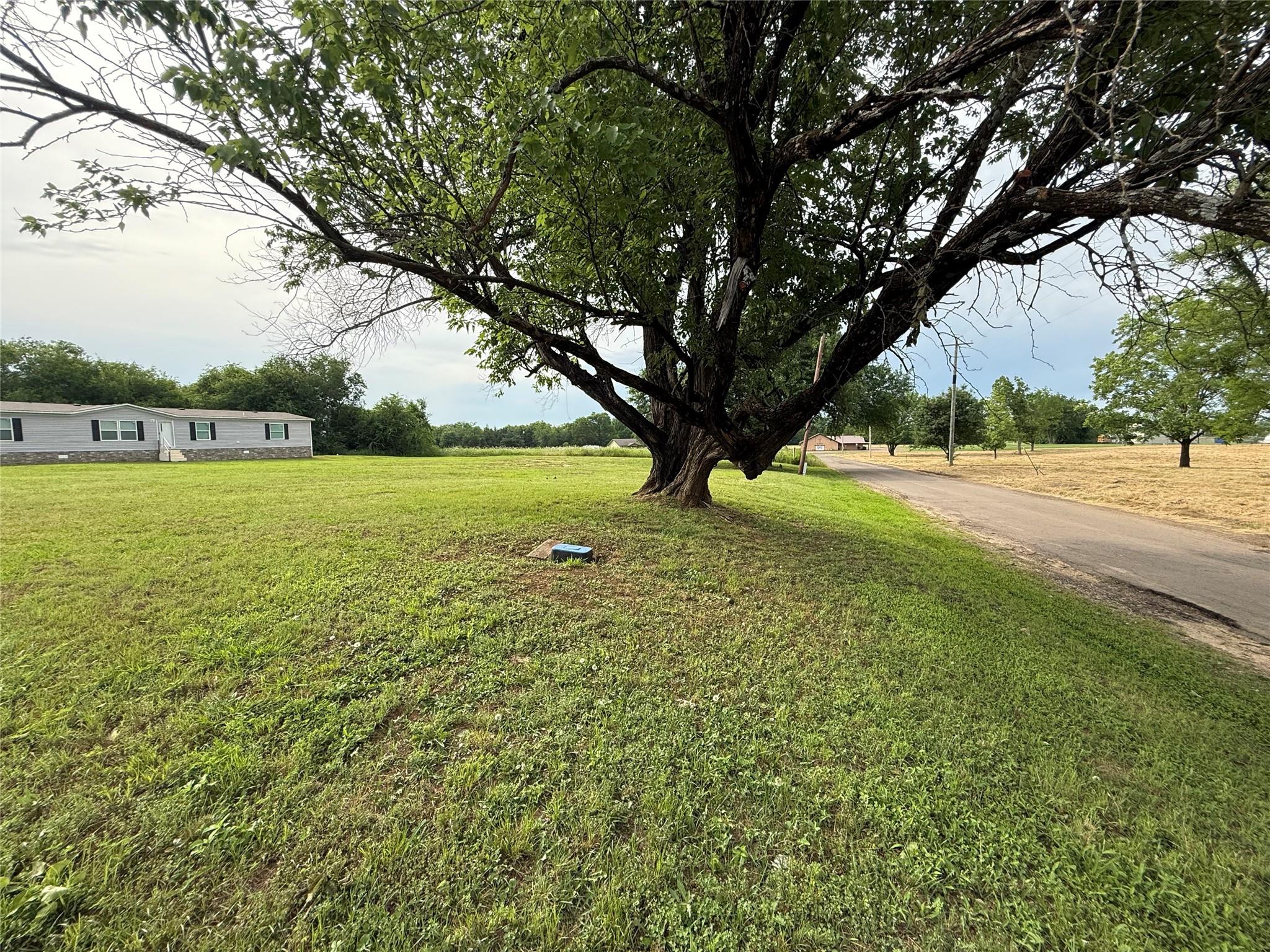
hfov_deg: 102.1
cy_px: 476
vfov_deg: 85.7
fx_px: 514
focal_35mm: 14
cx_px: 635
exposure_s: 1/658
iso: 64
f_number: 2.2
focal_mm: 2.22
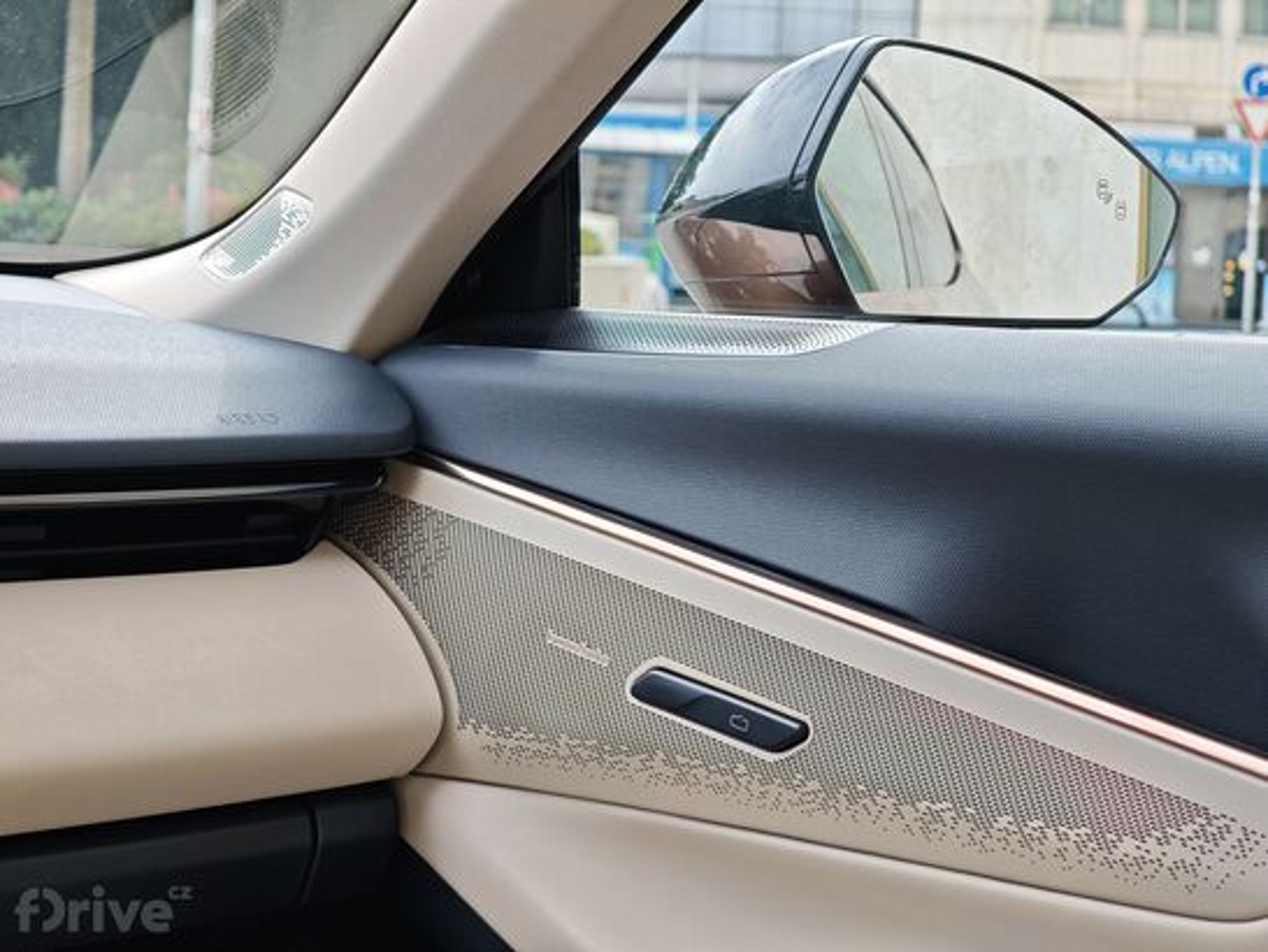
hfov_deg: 27.8
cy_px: 476
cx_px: 634
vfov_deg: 21.0
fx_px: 2565
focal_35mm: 70
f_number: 1.8
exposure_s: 1/386
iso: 50
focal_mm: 11.5
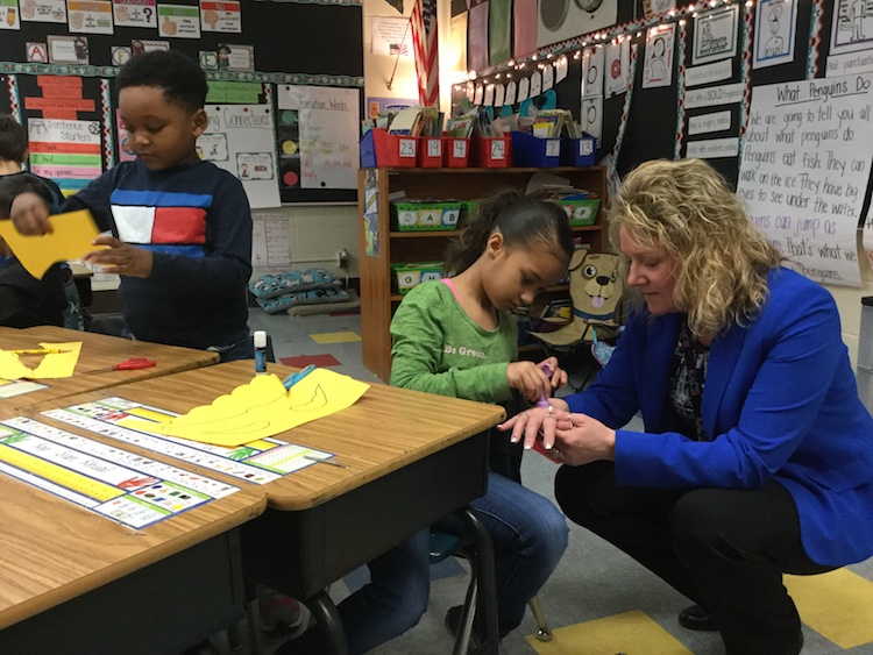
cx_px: 436
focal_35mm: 31
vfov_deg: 45.5
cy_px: 328
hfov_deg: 58.3
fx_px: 782
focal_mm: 3.3
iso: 160
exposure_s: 1/30
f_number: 2.4
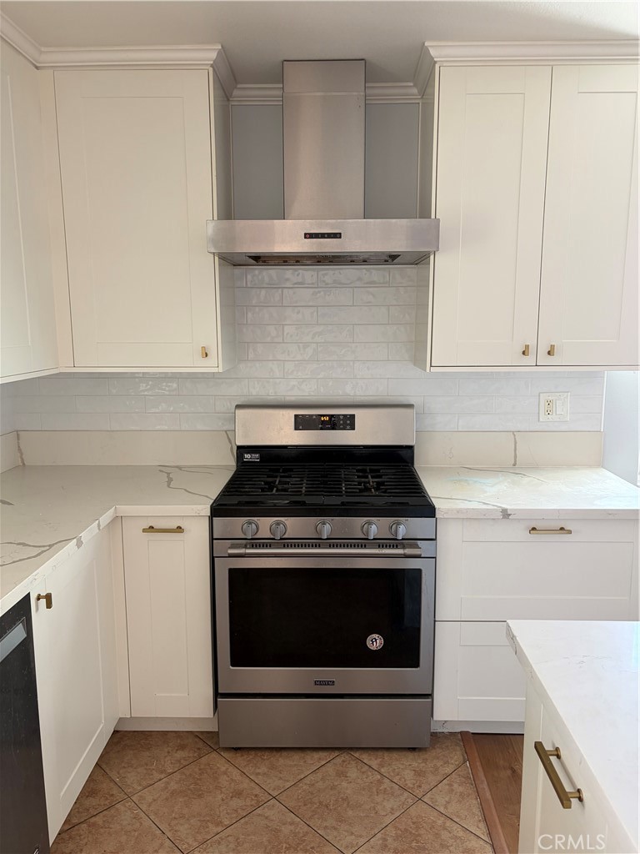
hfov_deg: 53.1
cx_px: 320
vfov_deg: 67.3
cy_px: 427
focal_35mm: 26
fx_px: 641
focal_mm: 5.96
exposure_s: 1/60
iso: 125
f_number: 1.6
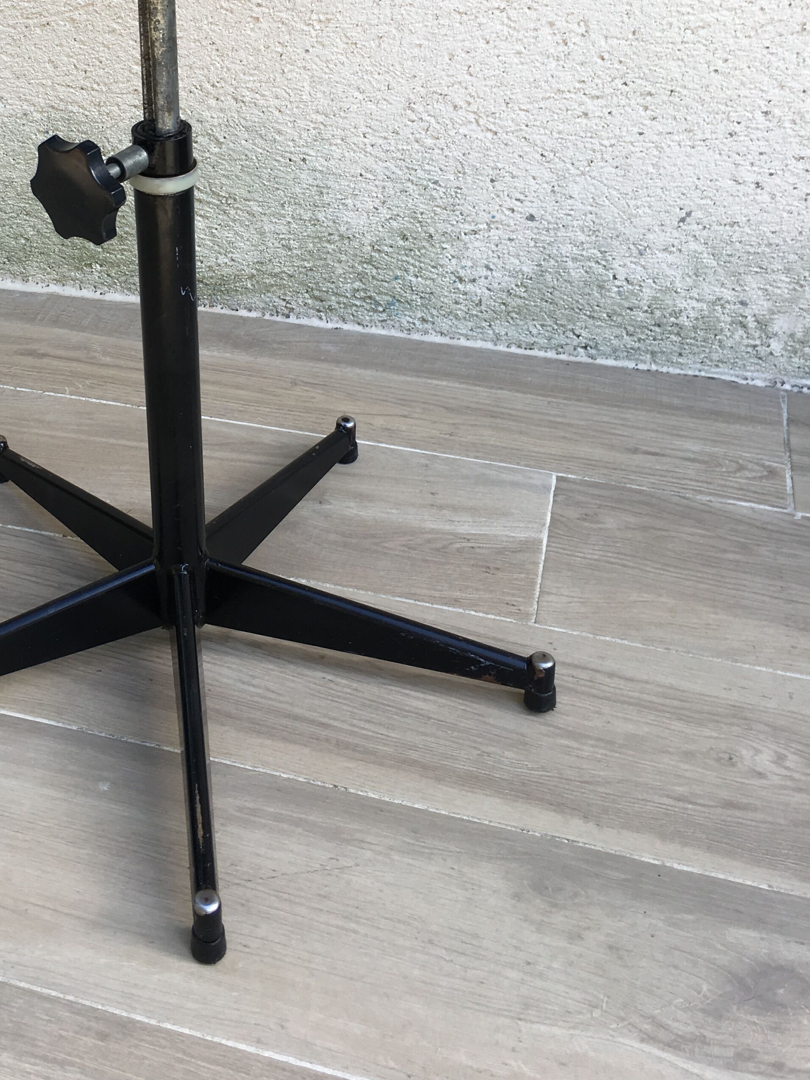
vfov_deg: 39.8
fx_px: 1435
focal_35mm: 46
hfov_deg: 30.8
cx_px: 173
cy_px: 236
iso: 25
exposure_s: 1/100
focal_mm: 4.15
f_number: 2.2
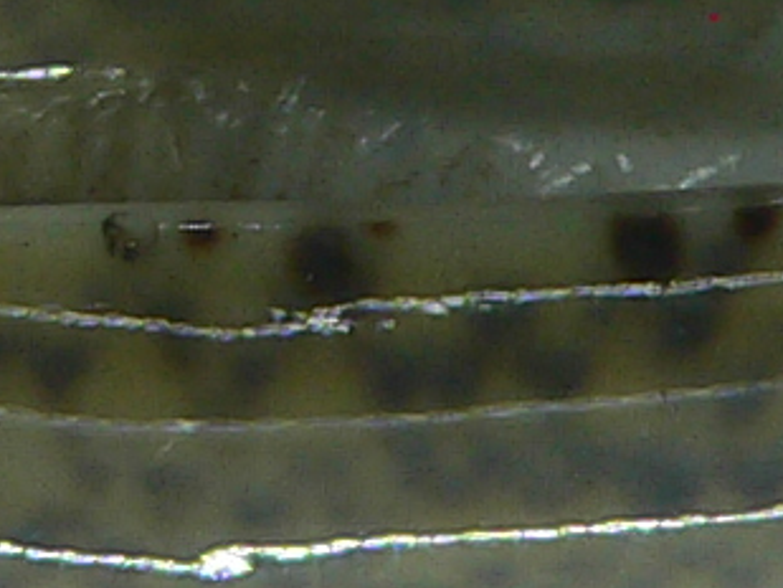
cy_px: -360
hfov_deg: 8.7
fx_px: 5159
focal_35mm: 228
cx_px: 428
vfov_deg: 6.4
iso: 80
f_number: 2.8
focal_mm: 4.6
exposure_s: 1/60
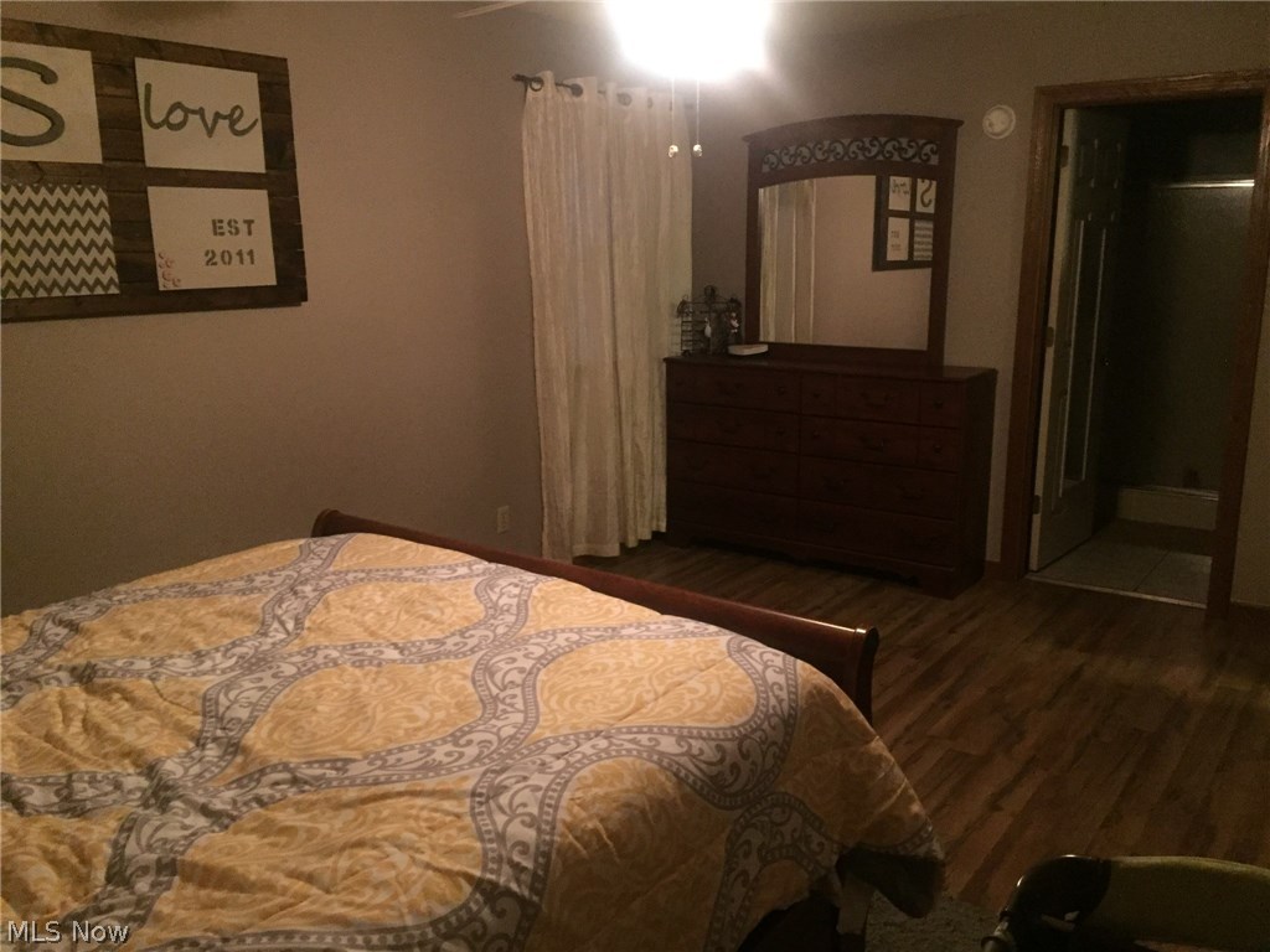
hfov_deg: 61.7
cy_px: 476
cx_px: 635
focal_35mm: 29
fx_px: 1064
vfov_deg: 48.2
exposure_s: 1/15
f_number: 2.2
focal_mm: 4.15
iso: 400
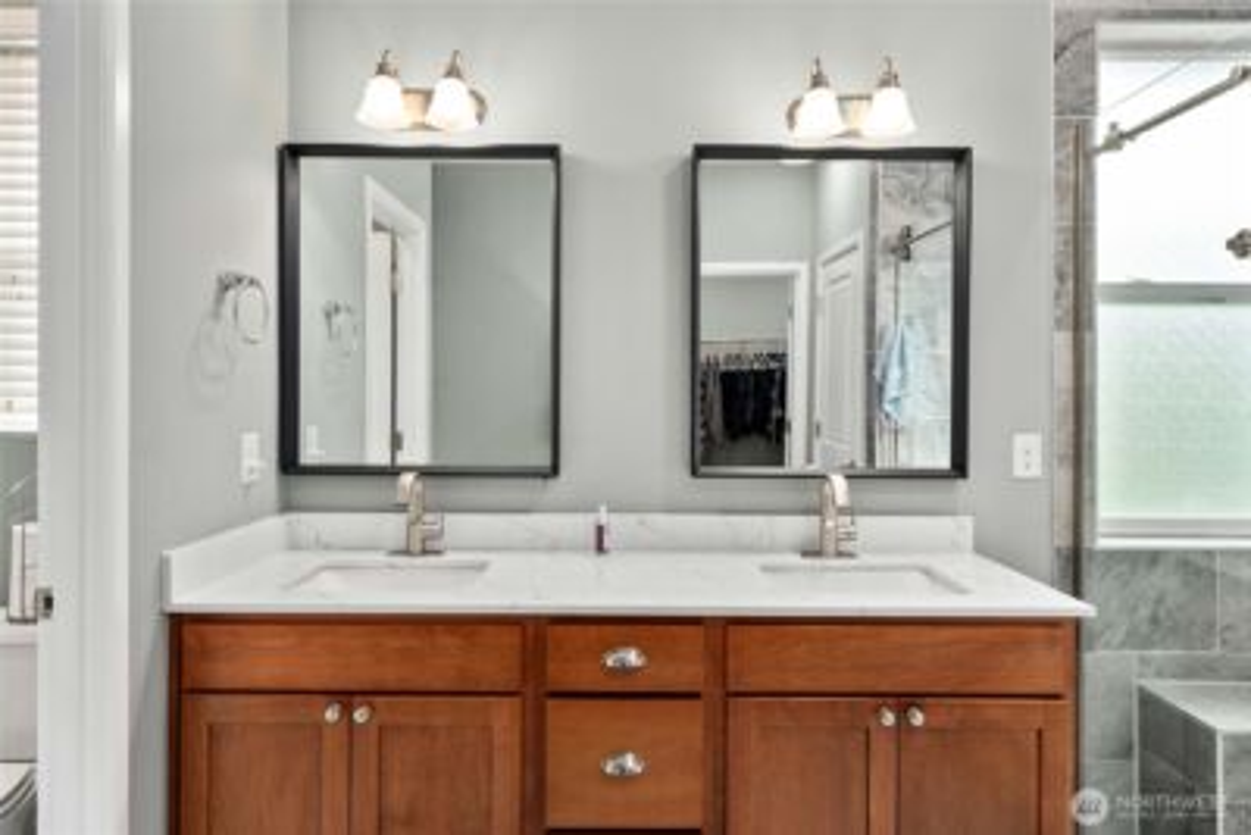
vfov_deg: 62.0
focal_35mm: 20
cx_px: 626
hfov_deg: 84.0
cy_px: 418
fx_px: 695
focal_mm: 20
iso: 1000
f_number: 7.1
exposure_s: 1/5
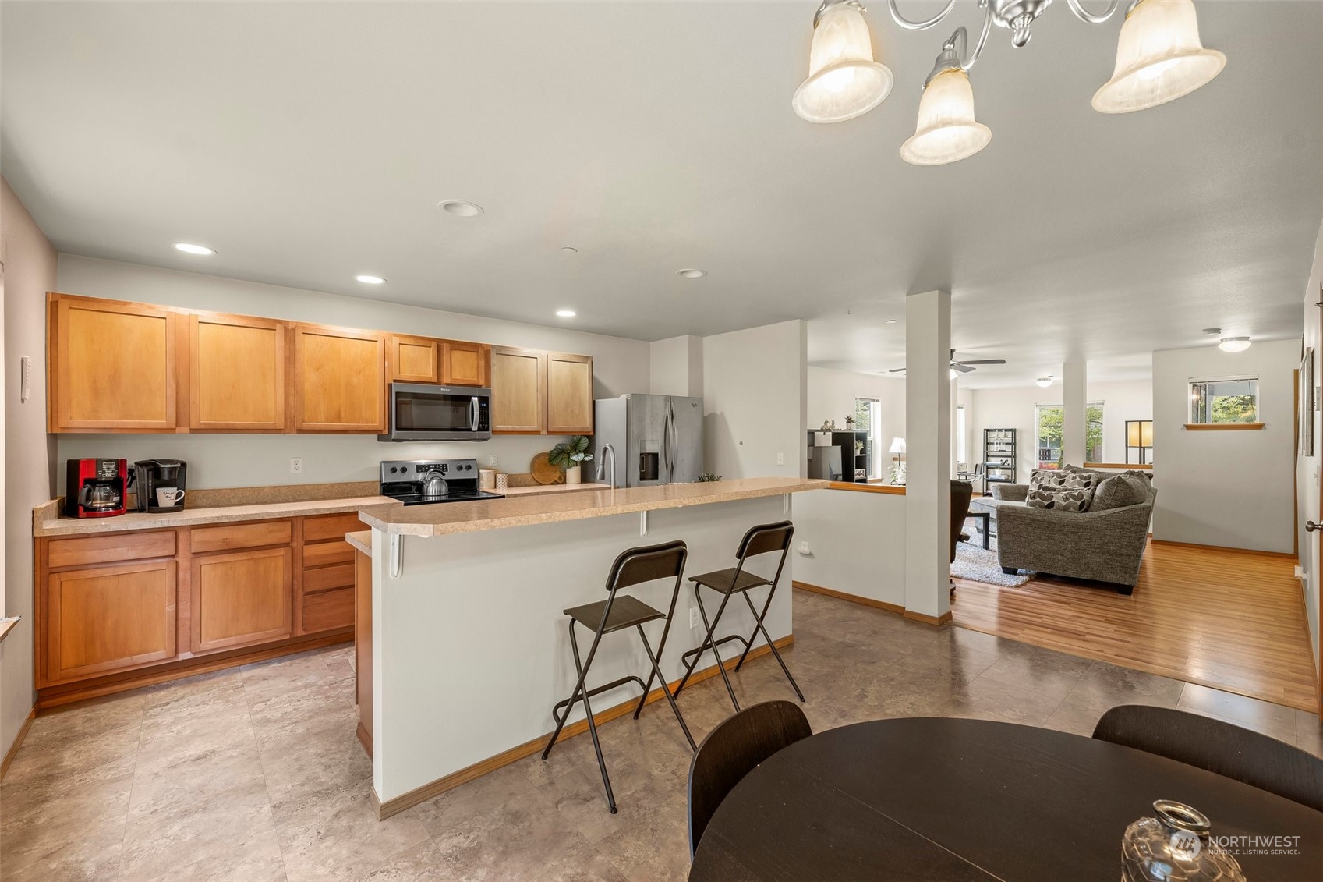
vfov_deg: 81.2
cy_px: 441
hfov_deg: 104.3
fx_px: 514
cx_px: 662
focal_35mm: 14
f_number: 8
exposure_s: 1/3
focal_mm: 14
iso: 400
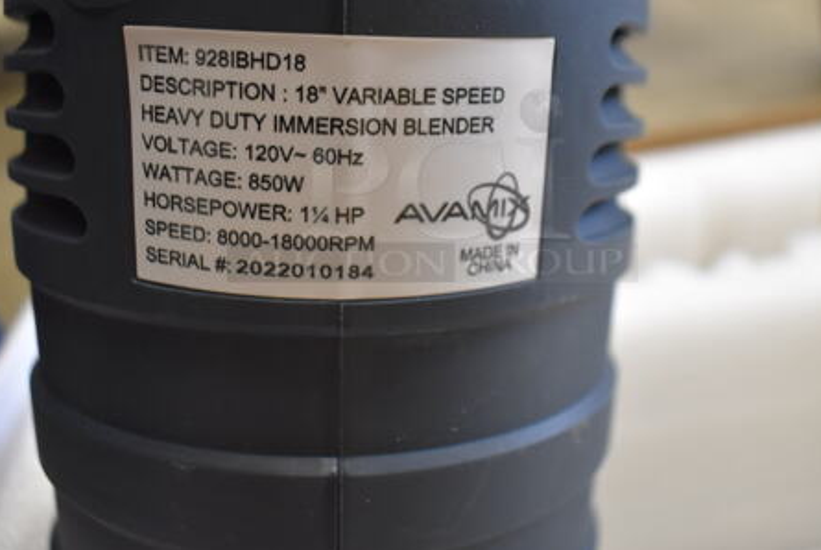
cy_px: 185
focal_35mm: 37
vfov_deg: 35.7
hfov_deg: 51.8
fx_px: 845
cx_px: 434
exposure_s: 1/60
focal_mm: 18
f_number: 4
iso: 1800
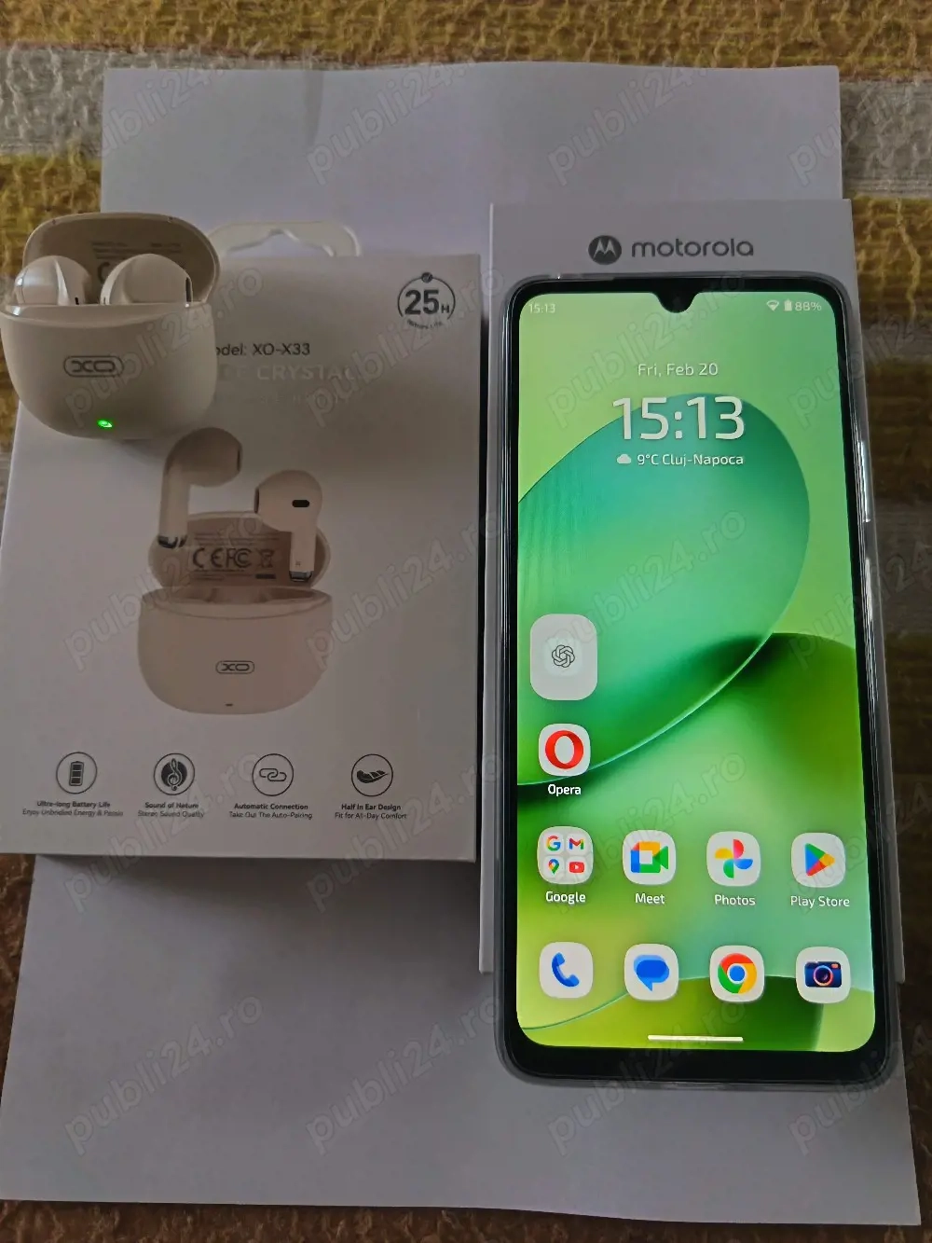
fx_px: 861
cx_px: 466
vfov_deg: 71.6
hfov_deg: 56.8
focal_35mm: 24
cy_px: 622
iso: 801
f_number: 1.75
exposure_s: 1/33.3
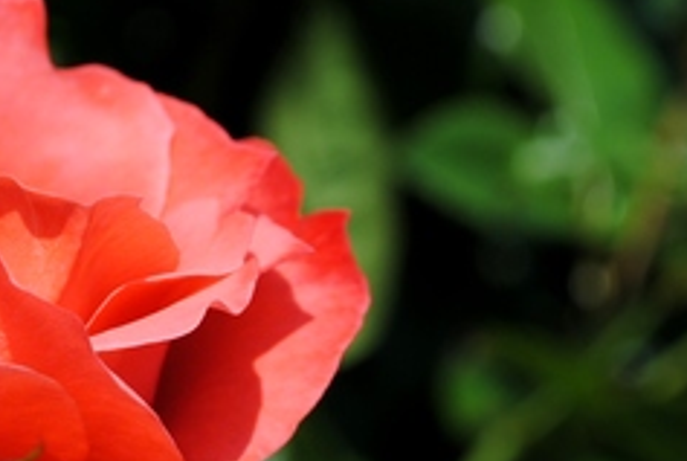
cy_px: 381
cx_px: -46
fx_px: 2944
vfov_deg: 8.9
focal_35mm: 154
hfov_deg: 13.1
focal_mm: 46
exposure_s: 1/320
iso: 100
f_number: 7.1
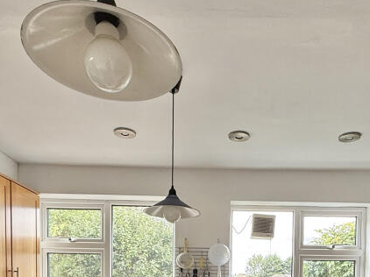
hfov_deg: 53.6
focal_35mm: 34
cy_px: 314
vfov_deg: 35.0
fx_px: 363
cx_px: 224
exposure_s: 1/99
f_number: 2.2
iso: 125
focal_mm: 2.22
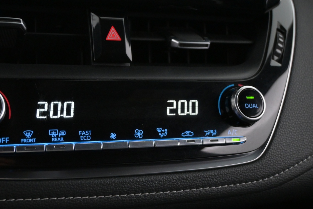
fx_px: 478
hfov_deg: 36.0
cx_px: 112
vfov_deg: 24.6
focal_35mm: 55
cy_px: 109
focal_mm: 28
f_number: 4.5
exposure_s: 1/50
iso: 3200
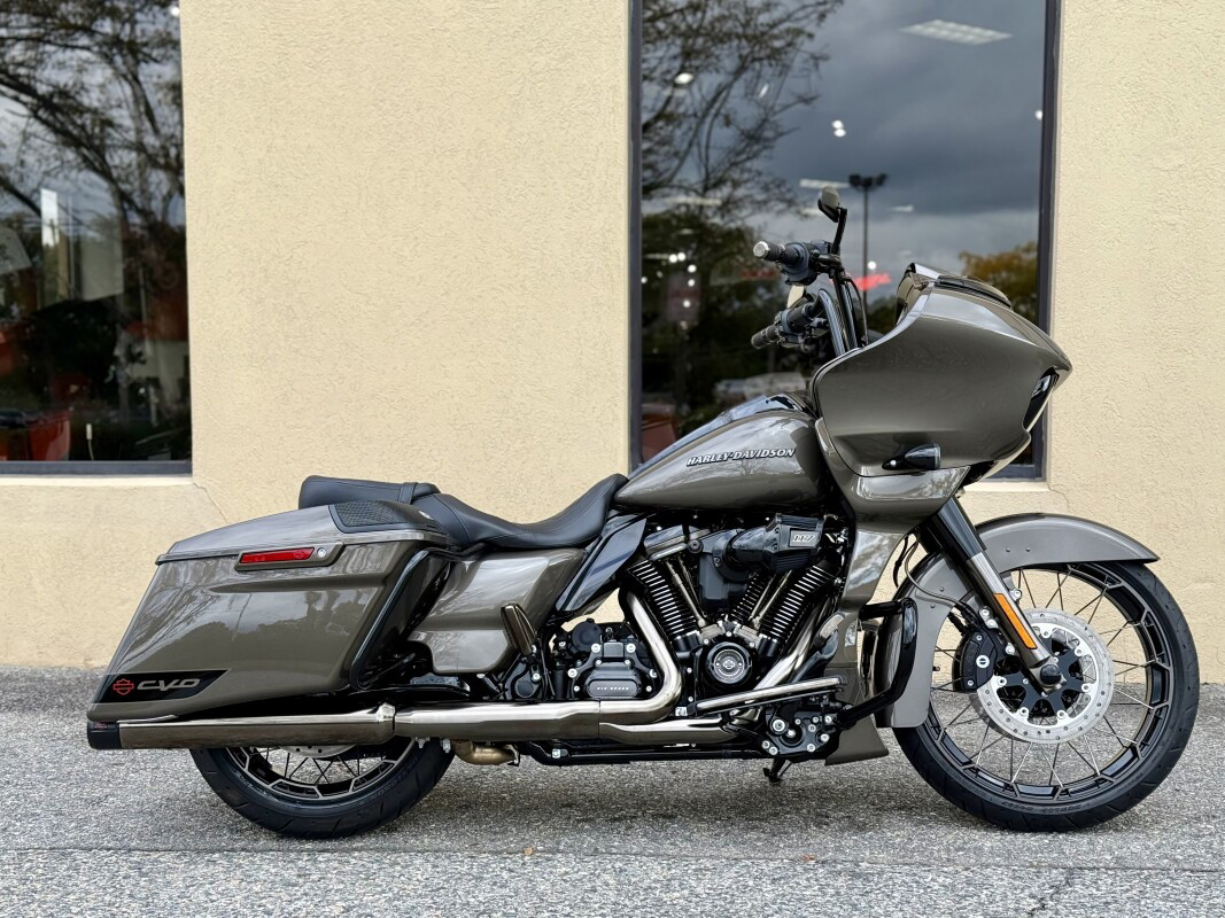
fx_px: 1698
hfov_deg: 39.7
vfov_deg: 30.3
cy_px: 459
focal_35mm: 48
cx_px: 612
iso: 80
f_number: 1.78
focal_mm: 6.76
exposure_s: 1/1133
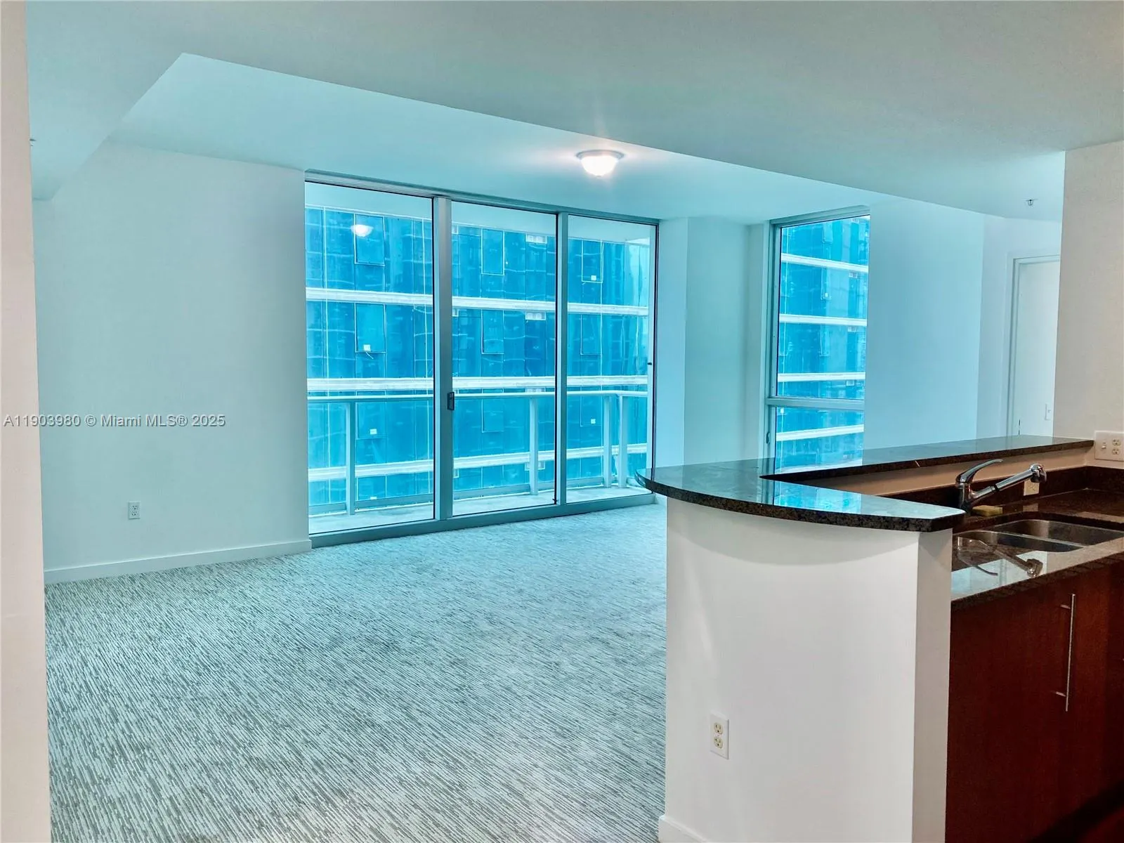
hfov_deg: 67.3
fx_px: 844
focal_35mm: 26
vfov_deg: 53.1
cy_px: 422
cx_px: 562
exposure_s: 1/120
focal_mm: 4.25
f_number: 1.8
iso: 80
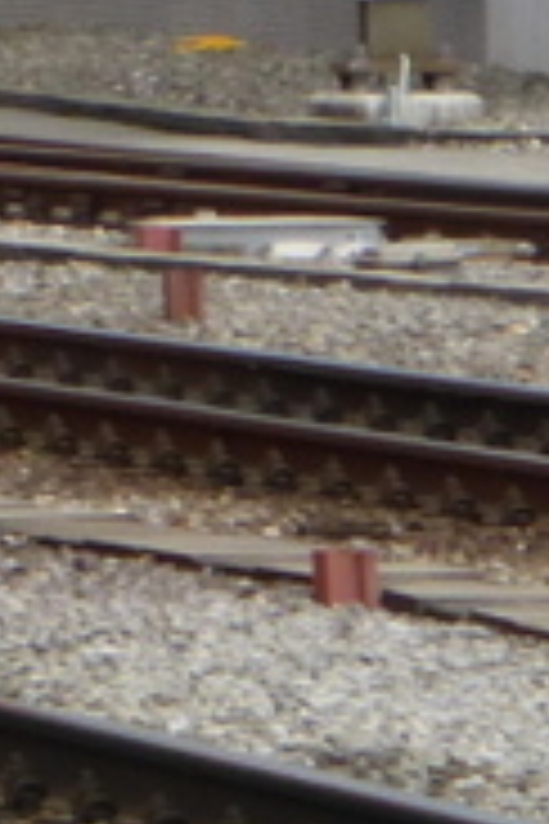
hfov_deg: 1.5
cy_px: -743
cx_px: -1143
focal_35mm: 907
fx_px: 20746
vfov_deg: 2.3
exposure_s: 1/160
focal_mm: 25.9
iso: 200
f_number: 5.4
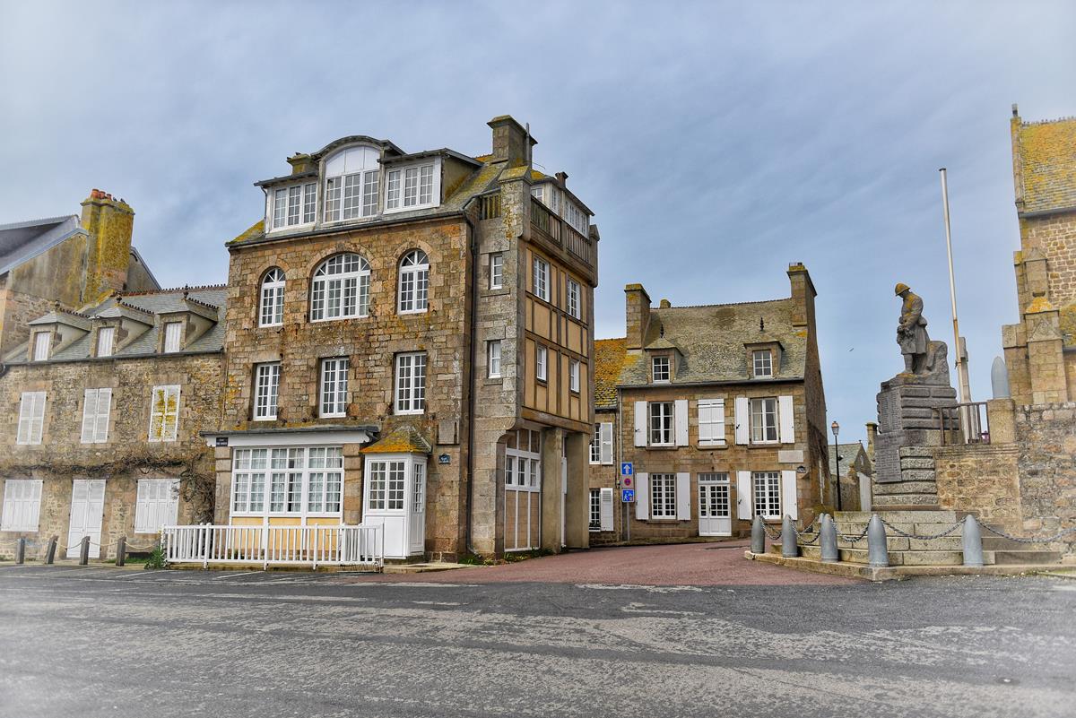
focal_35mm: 29
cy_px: 359
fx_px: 867
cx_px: 538
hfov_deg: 63.6
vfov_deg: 45.0
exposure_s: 1/4000
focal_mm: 29
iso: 110
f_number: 2.8
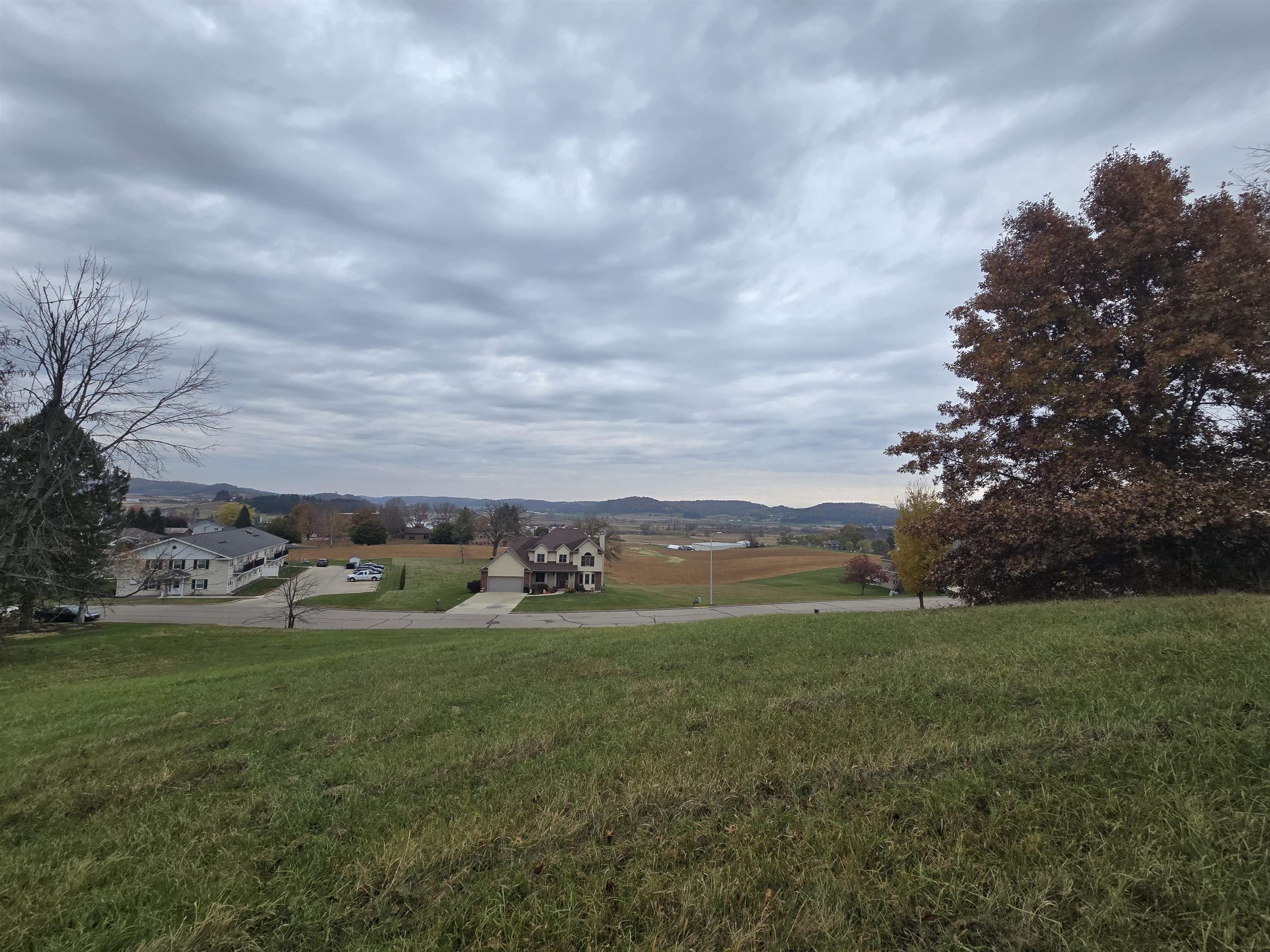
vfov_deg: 89.9
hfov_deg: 106.2
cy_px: 476
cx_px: 635
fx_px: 477
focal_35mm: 13
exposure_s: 1/606
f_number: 2.2
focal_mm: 2.2
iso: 50
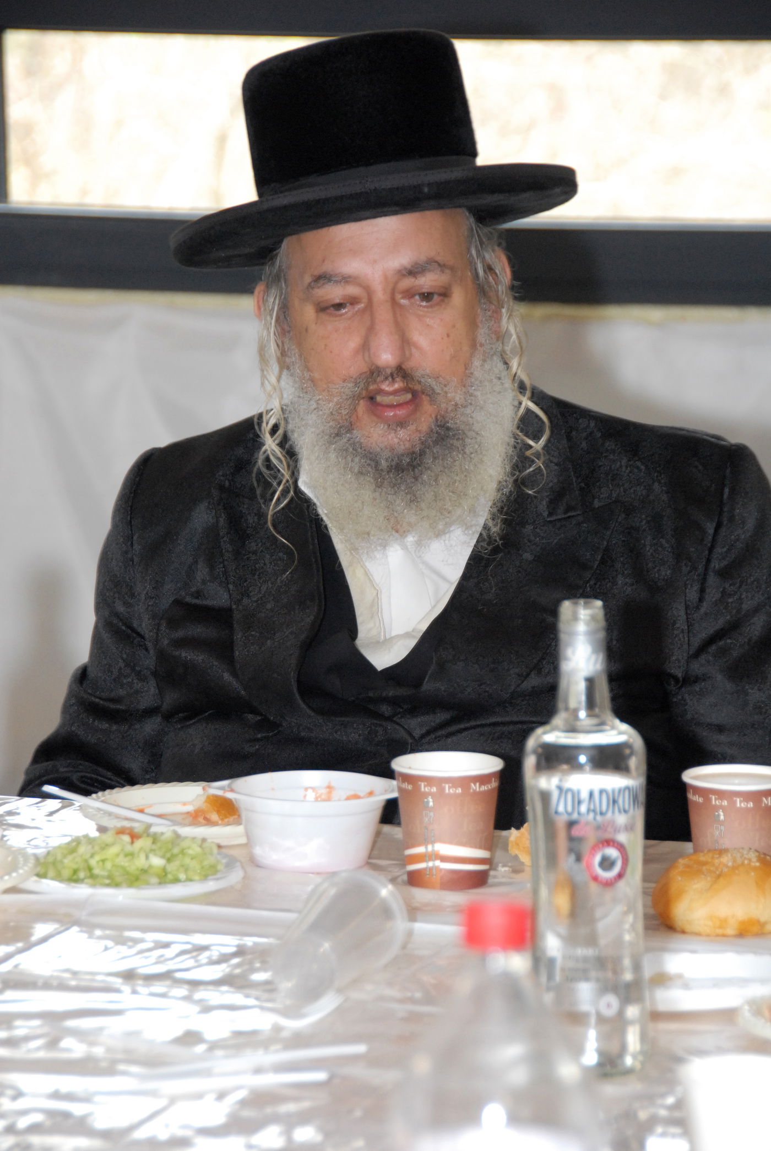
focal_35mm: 180
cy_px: 576
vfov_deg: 11.4
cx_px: 386
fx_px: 5765
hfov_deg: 7.7
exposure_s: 1/60
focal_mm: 120
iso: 800
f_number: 7.1
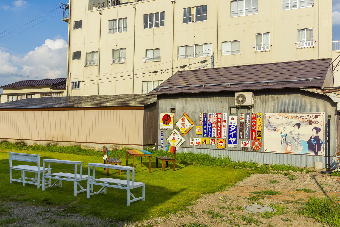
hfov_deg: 61.9
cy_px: 114
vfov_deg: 43.6
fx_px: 283
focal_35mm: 30
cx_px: 170
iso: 100
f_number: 8
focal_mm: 20
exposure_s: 1/640
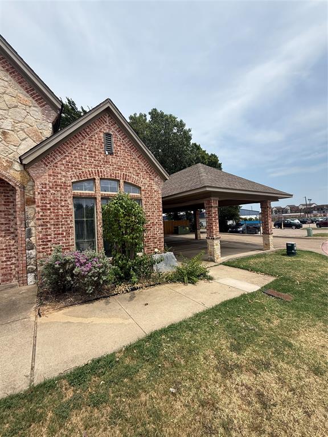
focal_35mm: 14
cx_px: 164
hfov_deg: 85.7
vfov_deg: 102.1
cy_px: 218
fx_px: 177
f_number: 2.2
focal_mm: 2.22
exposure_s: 1/2024
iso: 50
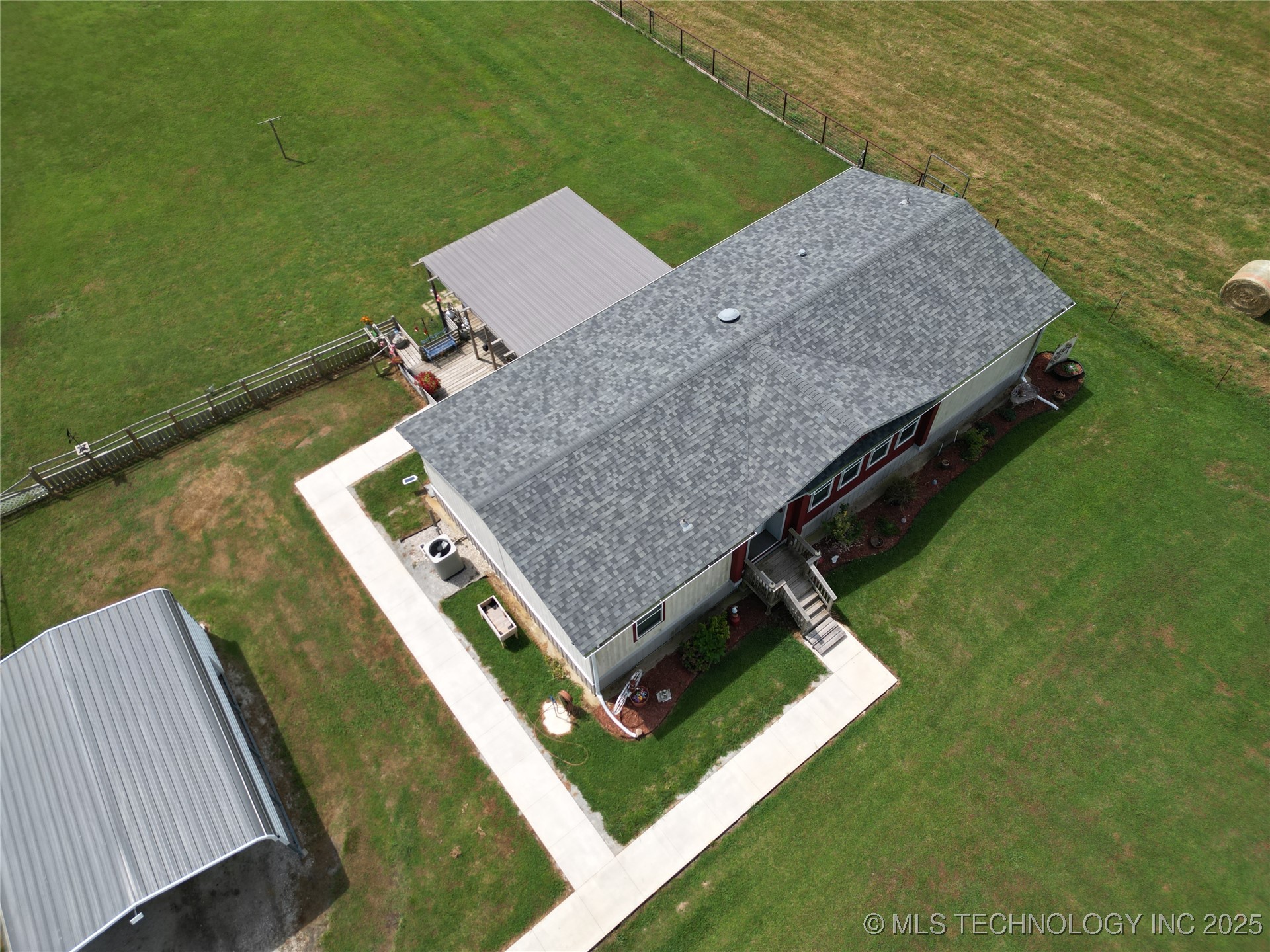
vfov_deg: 56.8
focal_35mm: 24
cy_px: 476
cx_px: 635
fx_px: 881
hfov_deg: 71.6
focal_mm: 6.72
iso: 120
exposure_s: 1/3200
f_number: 1.7
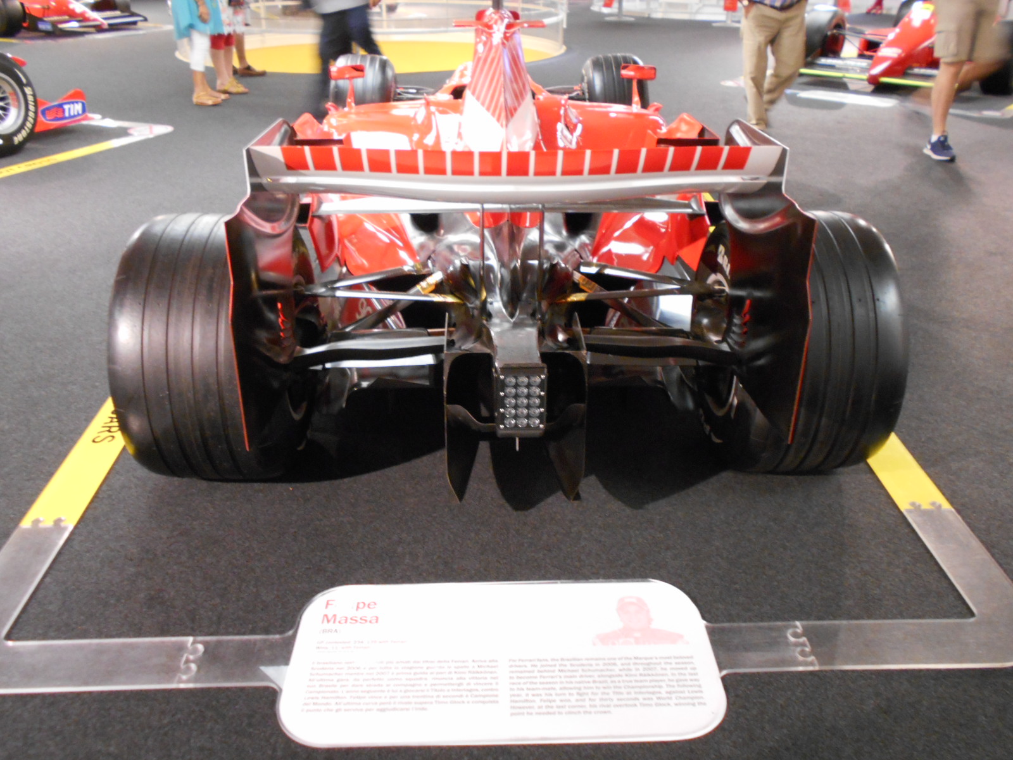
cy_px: 380
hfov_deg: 60.0
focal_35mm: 30
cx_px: 506
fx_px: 878
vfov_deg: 46.8
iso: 400
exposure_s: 1/10
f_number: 3.4
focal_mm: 5.1
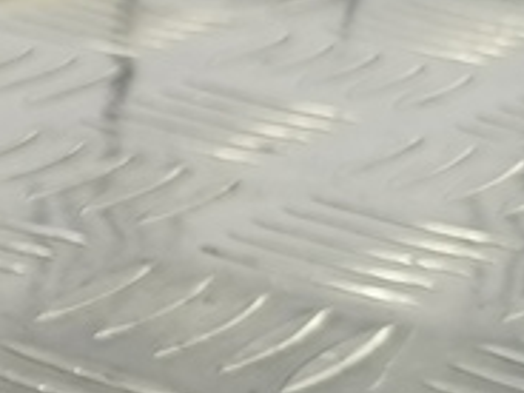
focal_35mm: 128
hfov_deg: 11.5
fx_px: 1938
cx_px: -874
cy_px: 339
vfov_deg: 11.5
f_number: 1.6
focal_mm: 4.11
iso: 165
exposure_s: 1/50
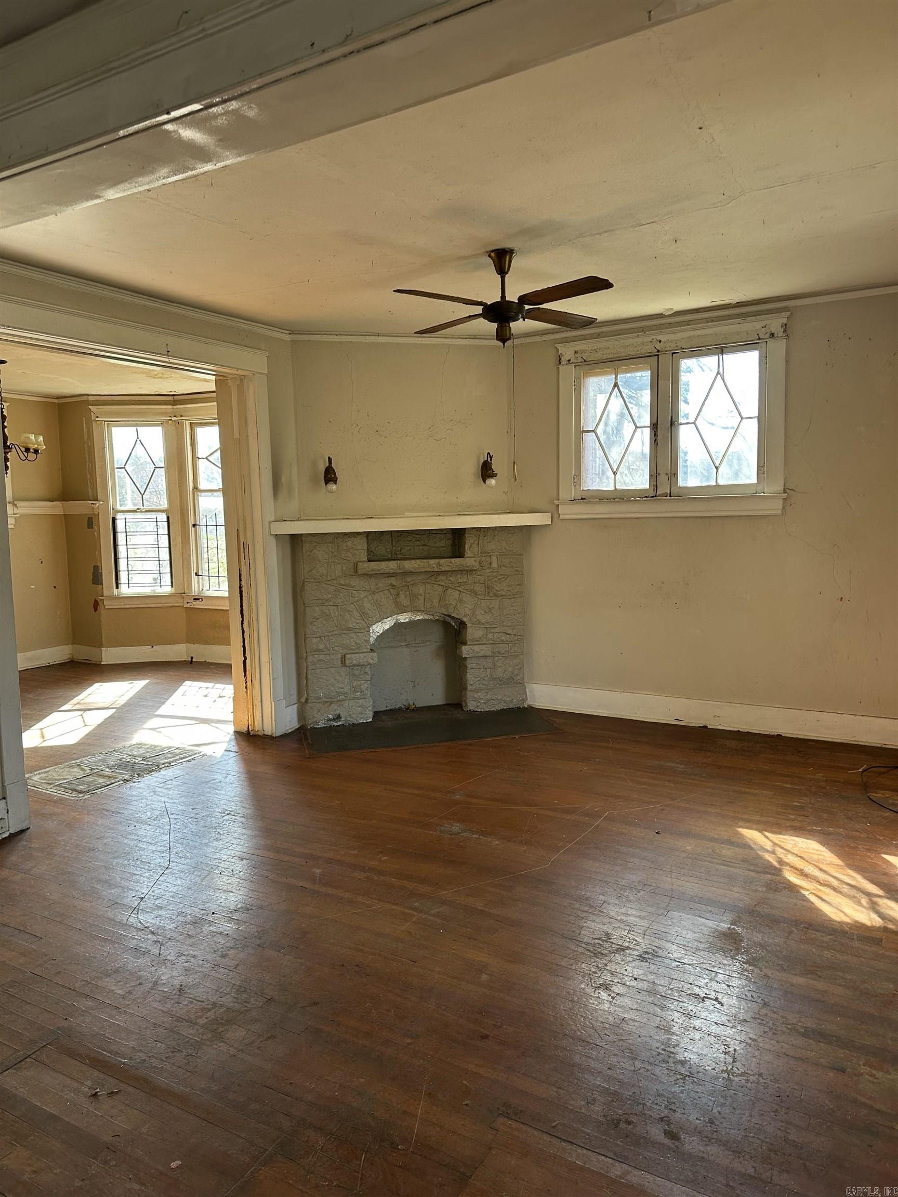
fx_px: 830
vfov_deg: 71.6
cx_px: 449
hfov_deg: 56.8
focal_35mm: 24
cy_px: 598
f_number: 1.78
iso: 100
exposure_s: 1/121
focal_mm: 6.86
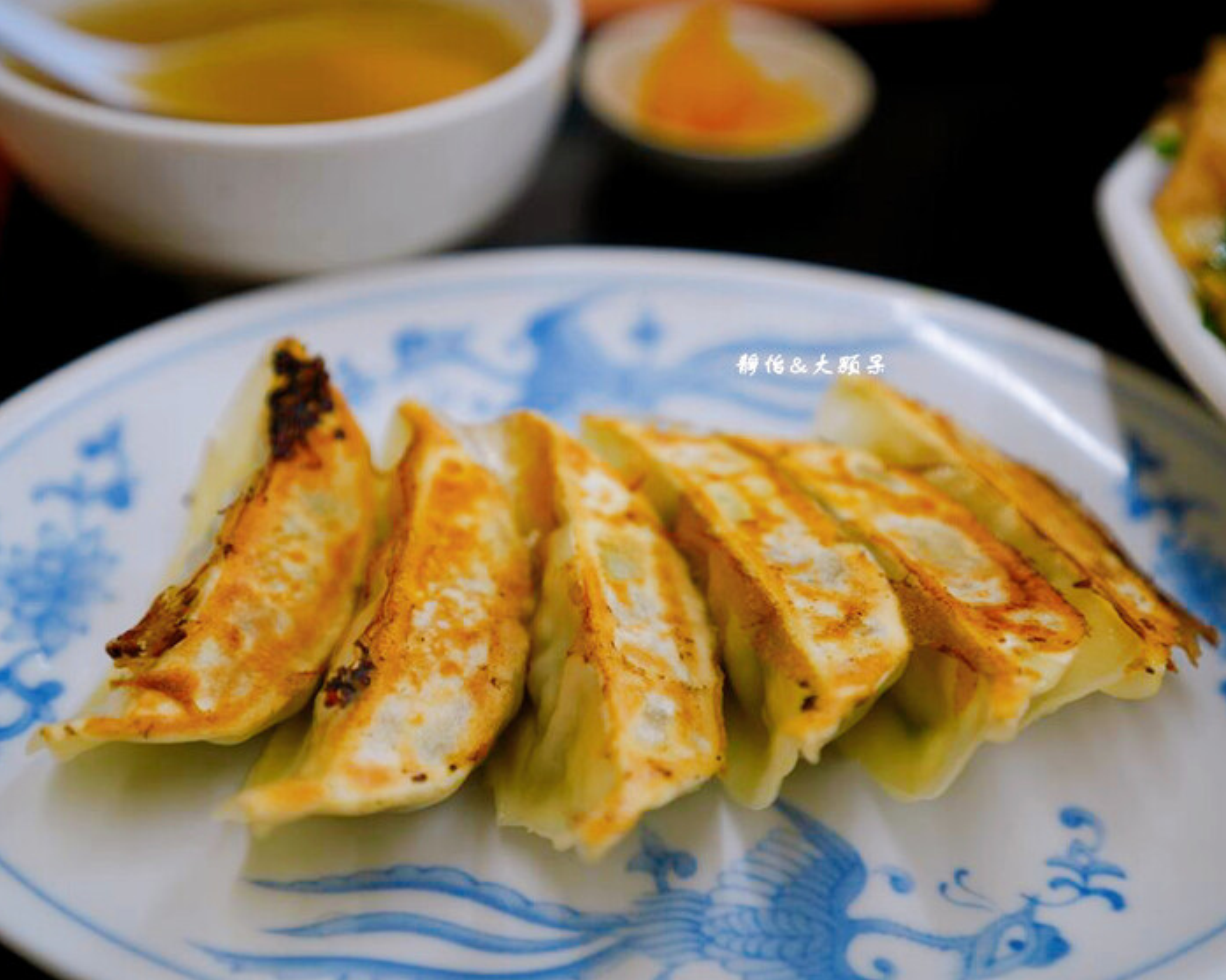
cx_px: 627
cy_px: 494
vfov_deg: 45.8
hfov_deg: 55.7
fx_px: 1161
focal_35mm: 32
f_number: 3.2
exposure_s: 1/40
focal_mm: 28
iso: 80
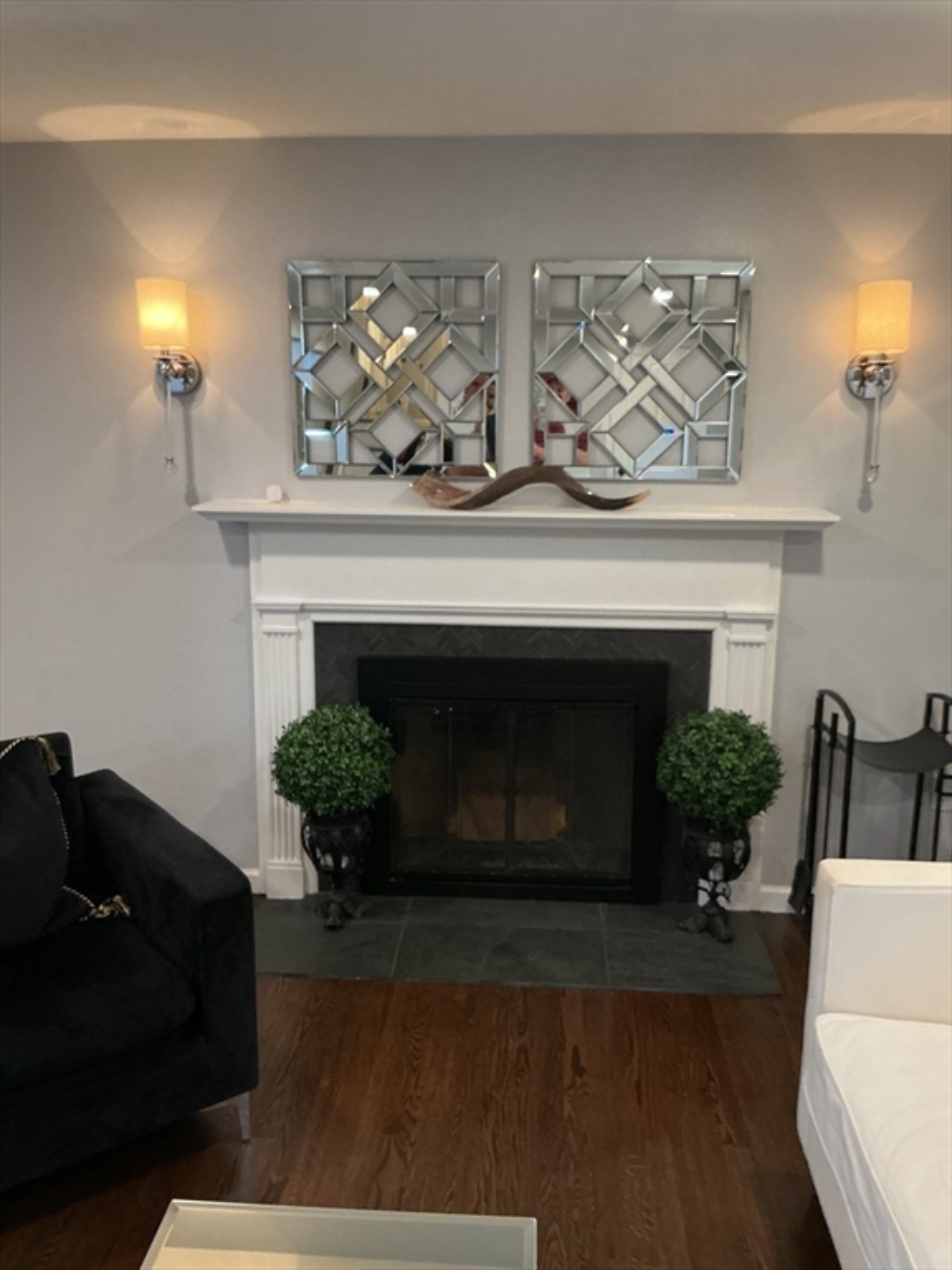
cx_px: 476
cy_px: 635
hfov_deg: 48.2
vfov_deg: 61.7
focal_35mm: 29
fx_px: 1063
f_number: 1.8
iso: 80
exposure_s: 1/50
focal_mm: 3
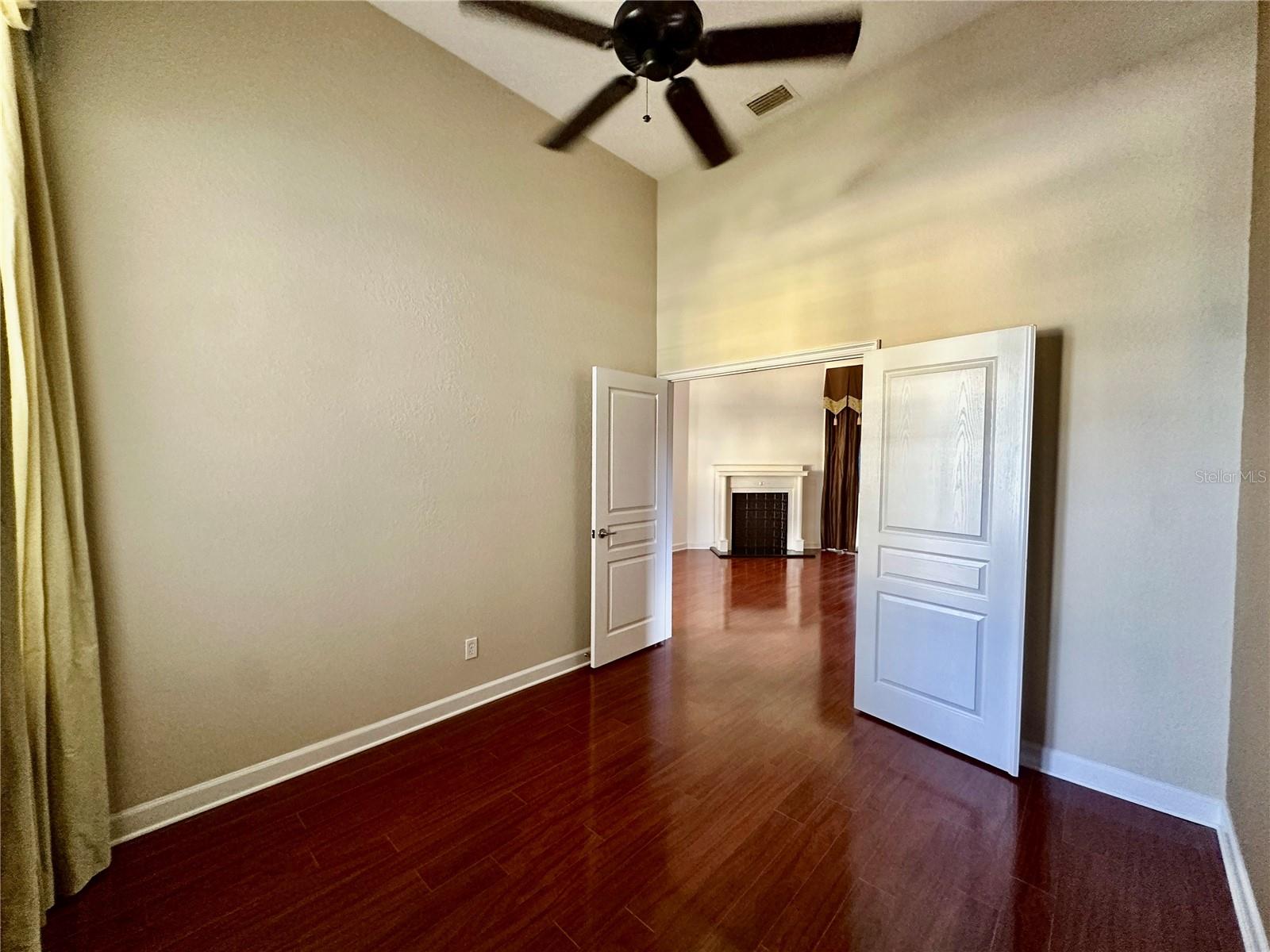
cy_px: 476
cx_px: 635
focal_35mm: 14
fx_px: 514
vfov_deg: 85.7
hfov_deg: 102.1
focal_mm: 2.22
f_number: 2.2
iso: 500
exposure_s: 1/60
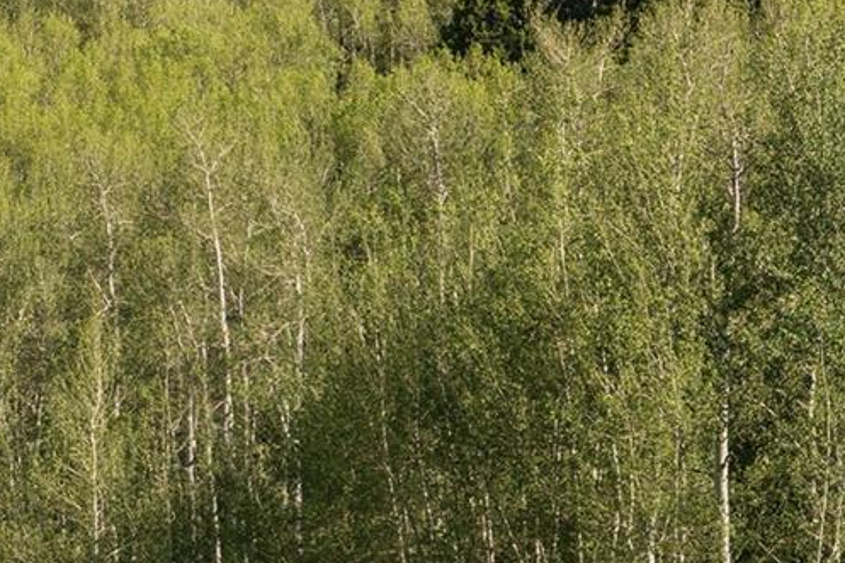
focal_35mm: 175
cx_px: 872
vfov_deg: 7.8
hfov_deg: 11.6
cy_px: 245
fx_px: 4106
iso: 200
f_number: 11
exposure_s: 1/160
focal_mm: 58
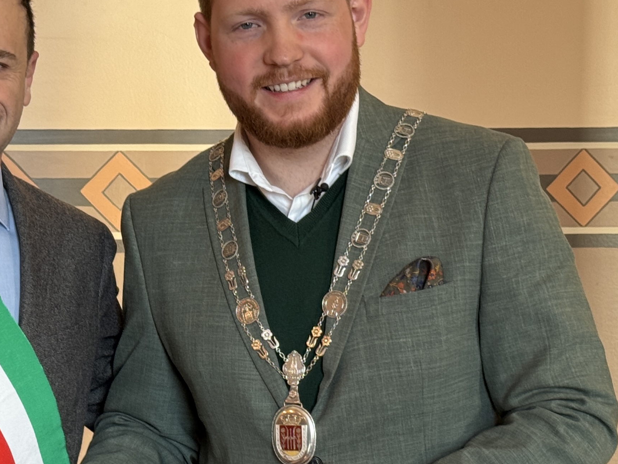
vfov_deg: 18.2
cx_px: 204
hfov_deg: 24.0
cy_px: 235
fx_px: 1446
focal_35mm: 81
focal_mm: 6.76
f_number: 1.78
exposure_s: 1/90
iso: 100
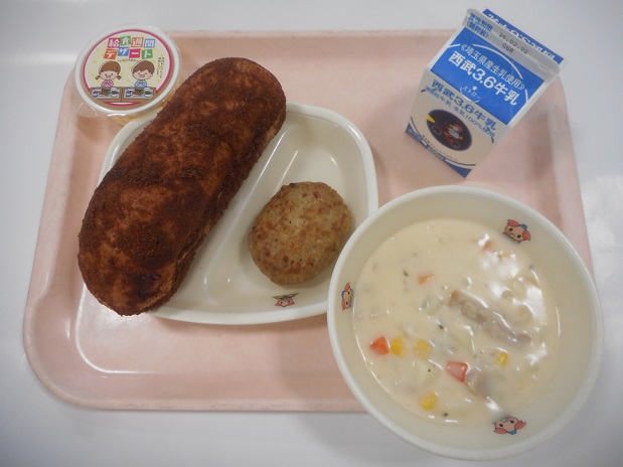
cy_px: 234
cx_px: 312
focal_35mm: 25
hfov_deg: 69.4
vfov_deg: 54.9
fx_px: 450
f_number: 3.7
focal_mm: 4.5
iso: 160
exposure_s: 1/30
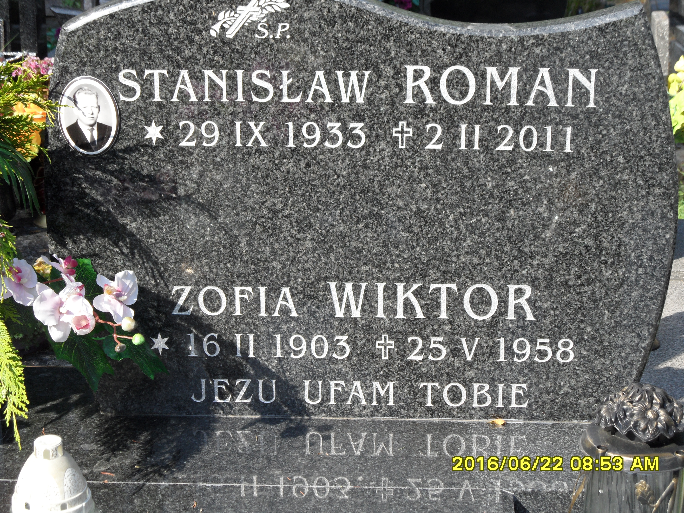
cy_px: 256
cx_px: 342
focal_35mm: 80
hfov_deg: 24.4
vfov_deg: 18.4
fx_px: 1581
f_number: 4.2
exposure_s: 1/250
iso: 80
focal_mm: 13.2
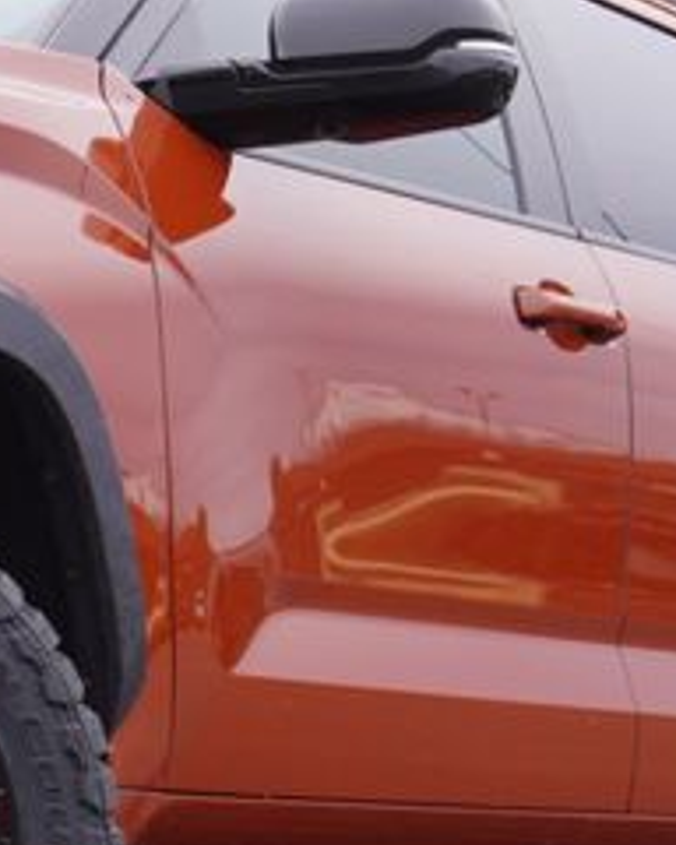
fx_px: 3601
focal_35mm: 144
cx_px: -271
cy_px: 243
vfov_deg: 13.4
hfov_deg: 10.4
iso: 100
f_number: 5
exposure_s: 1/100
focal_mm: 24
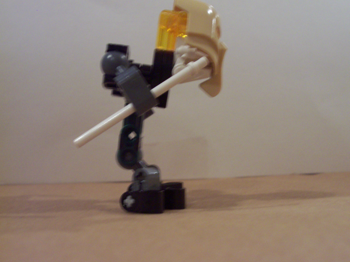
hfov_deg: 41.2
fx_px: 465
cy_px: 131
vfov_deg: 31.5
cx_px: 175
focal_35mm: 46
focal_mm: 7
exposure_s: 1/10
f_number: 3
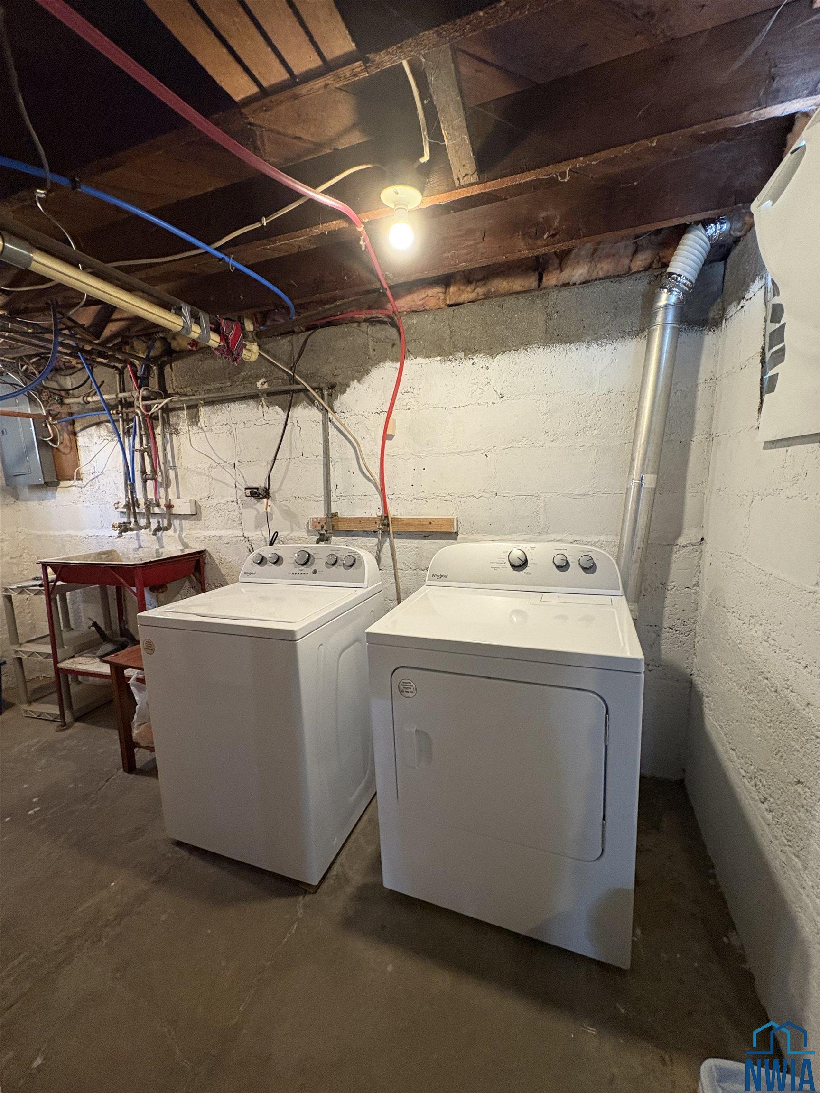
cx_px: 410
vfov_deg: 102.1
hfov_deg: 85.7
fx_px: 442
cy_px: 546
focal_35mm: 14
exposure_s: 1/60
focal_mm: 2.22
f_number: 2.2
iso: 500
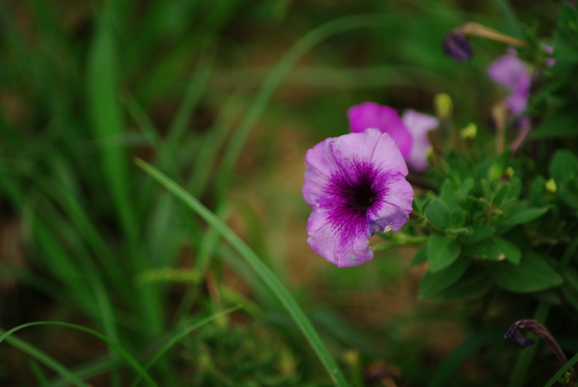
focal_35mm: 300
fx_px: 4823
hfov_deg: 6.9
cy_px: 194
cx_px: 289
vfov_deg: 4.6
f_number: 4.5
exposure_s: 1/400
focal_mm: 200
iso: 200
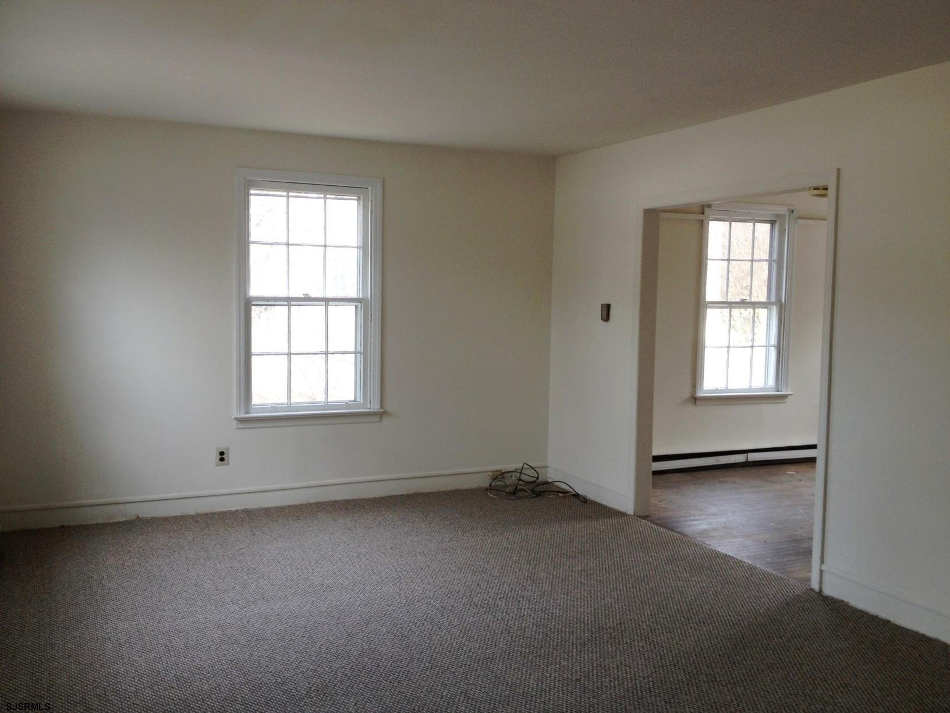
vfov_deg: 40.7
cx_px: 475
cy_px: 356
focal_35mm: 35
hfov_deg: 52.6
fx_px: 961
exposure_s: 1/60
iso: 80
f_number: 2.4
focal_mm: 4.28
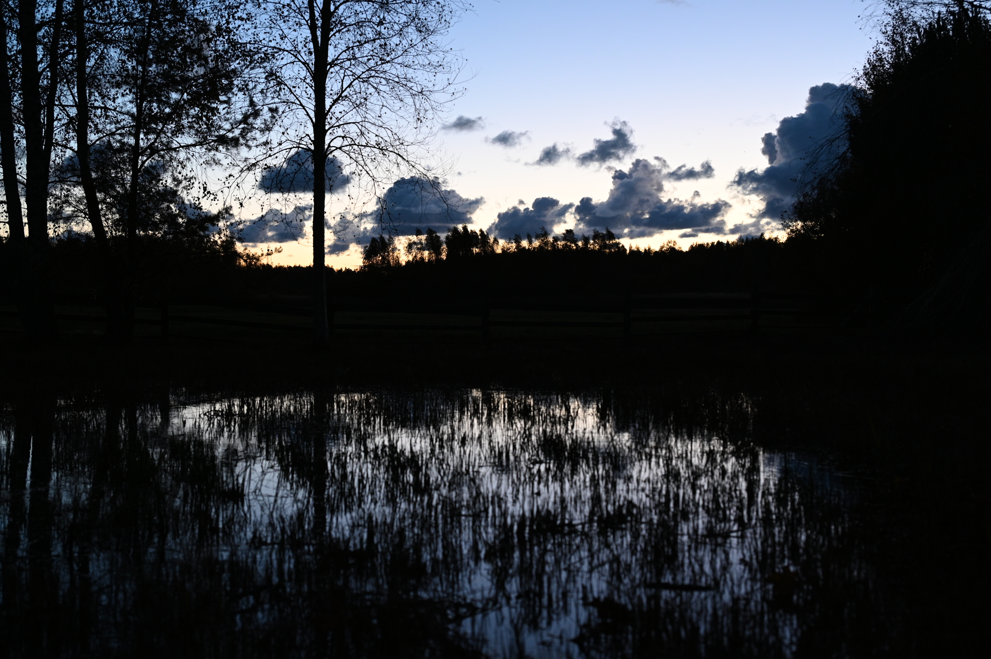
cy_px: 330
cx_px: 496
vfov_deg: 30.5
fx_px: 1210
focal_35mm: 44
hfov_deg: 44.5
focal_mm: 44
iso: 1600
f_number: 4
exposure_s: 1/100
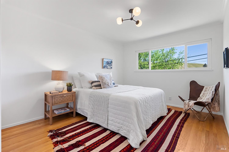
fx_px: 102
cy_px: 76
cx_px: 114
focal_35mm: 16
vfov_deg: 73.7
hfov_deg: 96.7
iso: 400
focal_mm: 16
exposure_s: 1/8
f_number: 8
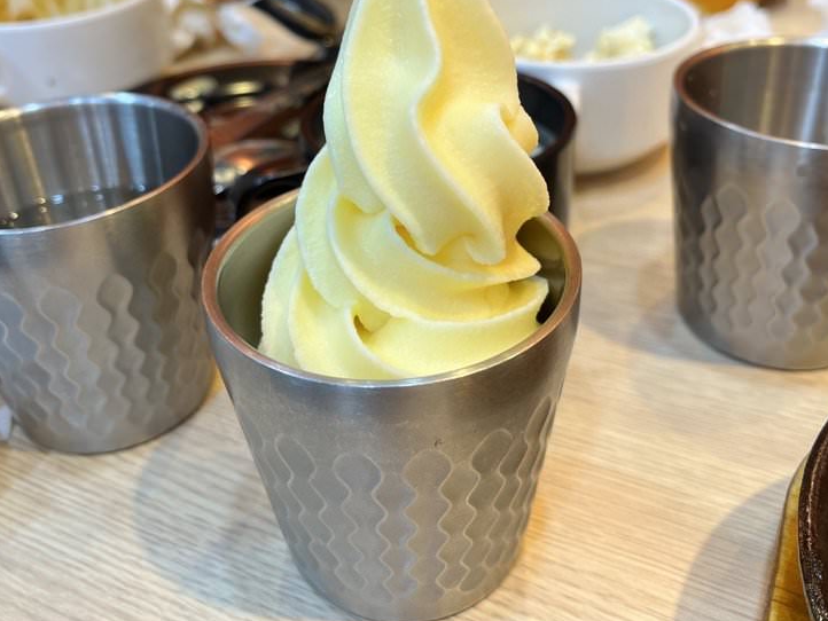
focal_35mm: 36
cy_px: 203
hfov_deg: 51.3
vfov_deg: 39.2
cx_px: 404
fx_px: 861
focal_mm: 5.1
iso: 64
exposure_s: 1/60
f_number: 1.6
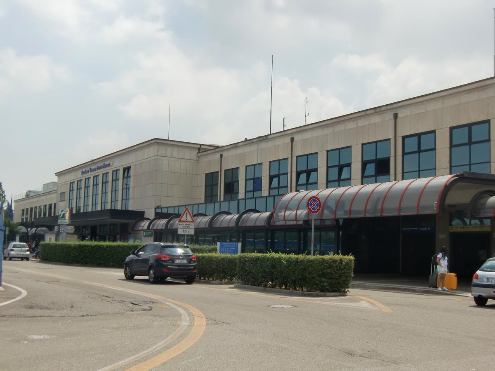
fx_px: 572
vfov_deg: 36.0
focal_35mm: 40
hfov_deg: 46.8
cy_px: 186
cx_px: 248
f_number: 3.8
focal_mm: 7.1
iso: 64
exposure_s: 1/1000
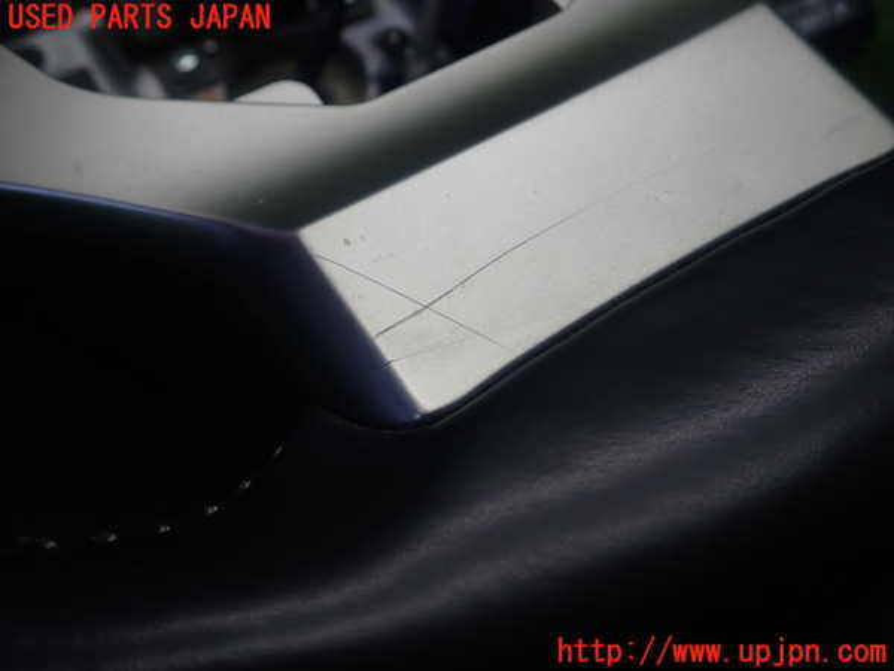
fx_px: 775
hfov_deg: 60.0
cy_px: 336
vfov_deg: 46.8
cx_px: 447
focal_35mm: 30
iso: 100
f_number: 2.3
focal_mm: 5.4
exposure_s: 1/100
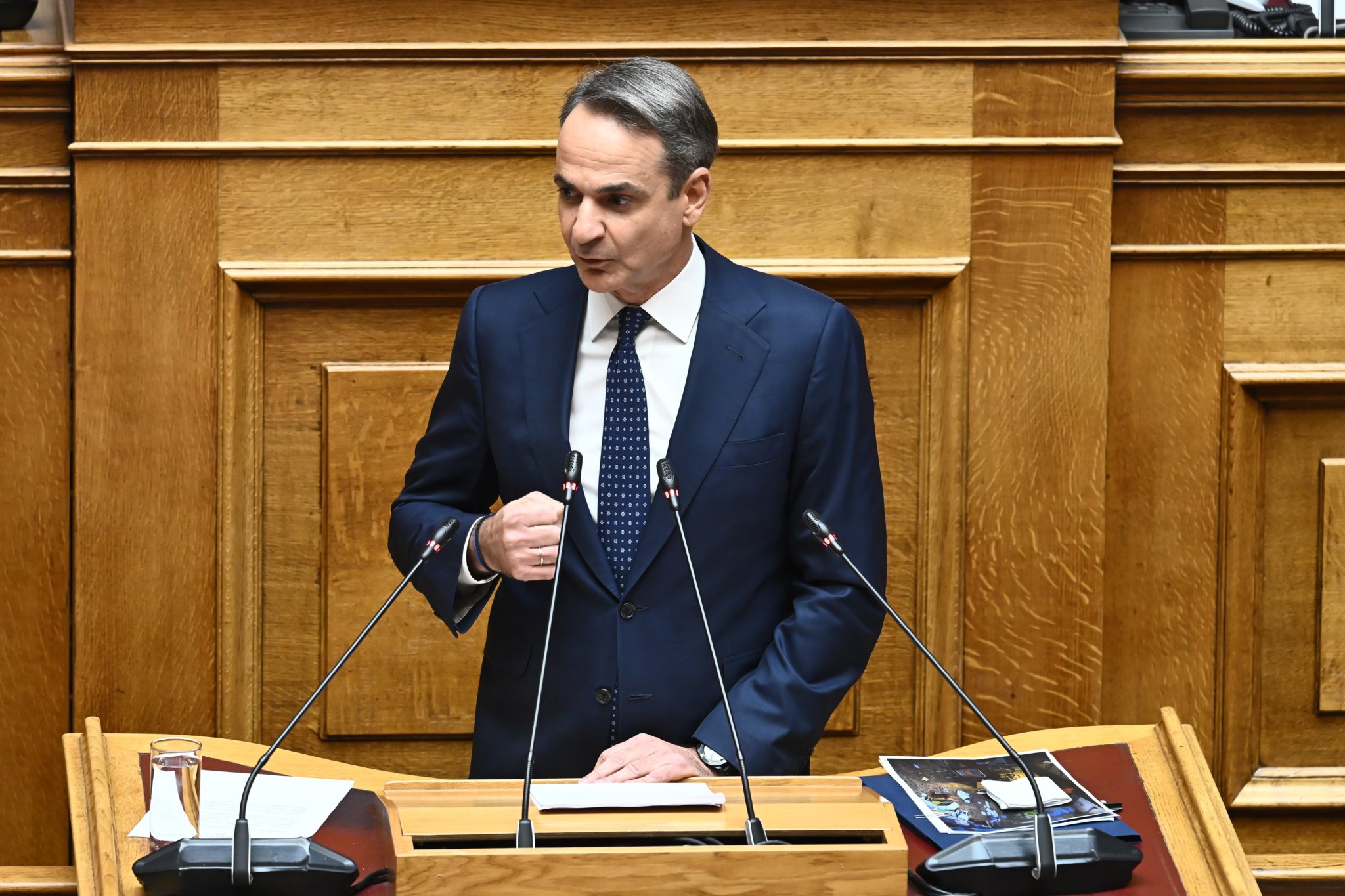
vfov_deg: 3.9
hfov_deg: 5.9
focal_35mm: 350
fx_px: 13074
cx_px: 672
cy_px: 448
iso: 4000
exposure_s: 1/200
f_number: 6
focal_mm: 350
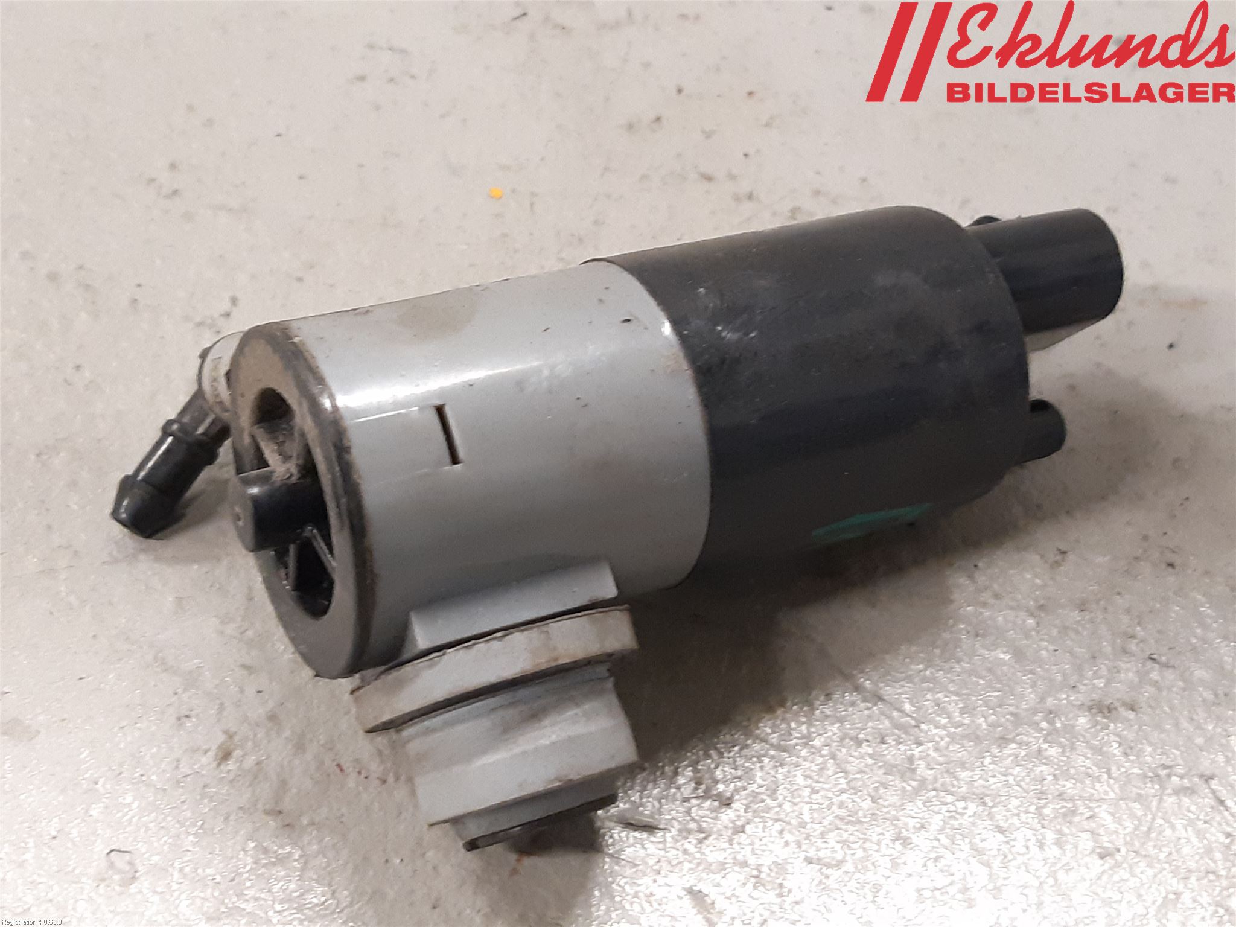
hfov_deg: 67.3
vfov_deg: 53.1
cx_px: 618
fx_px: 928
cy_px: 464
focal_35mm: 26
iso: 250
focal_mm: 3.93
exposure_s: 1/50
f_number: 1.7
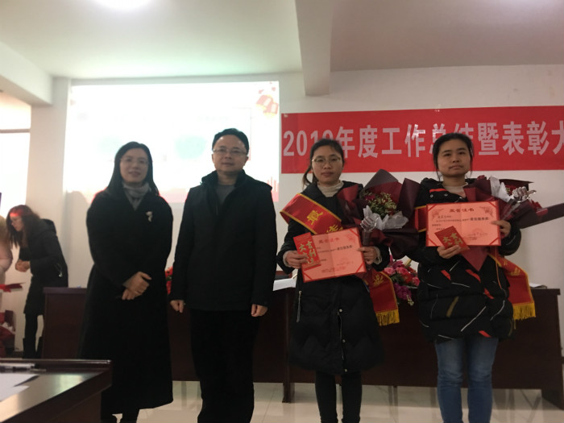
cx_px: 282
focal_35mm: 29
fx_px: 472
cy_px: 212
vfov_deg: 48.2
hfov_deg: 61.7
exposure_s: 1/17
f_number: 2.2
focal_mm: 4.15
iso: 100
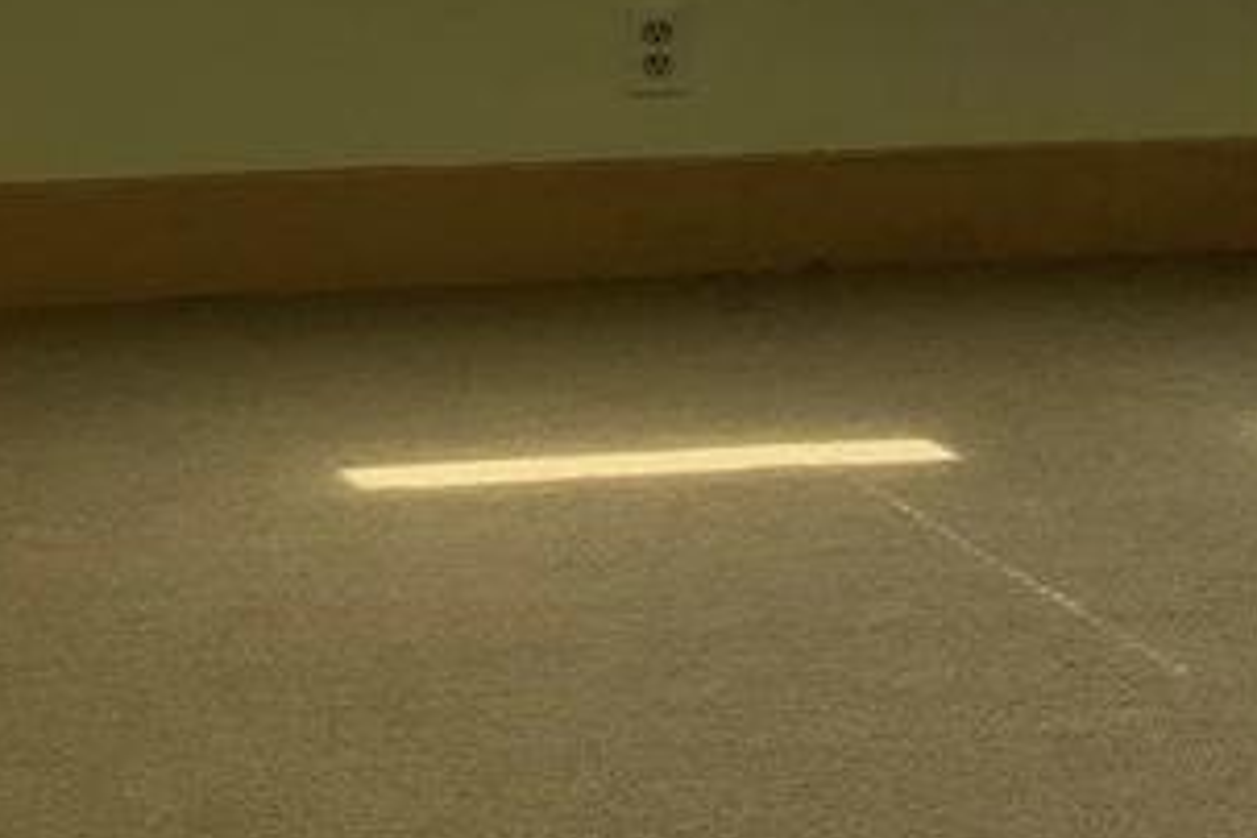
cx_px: 1639
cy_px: -390
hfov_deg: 17.6
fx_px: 3806
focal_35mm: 109
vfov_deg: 12.0
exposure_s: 1/234
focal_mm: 3.3
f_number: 2.4
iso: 25
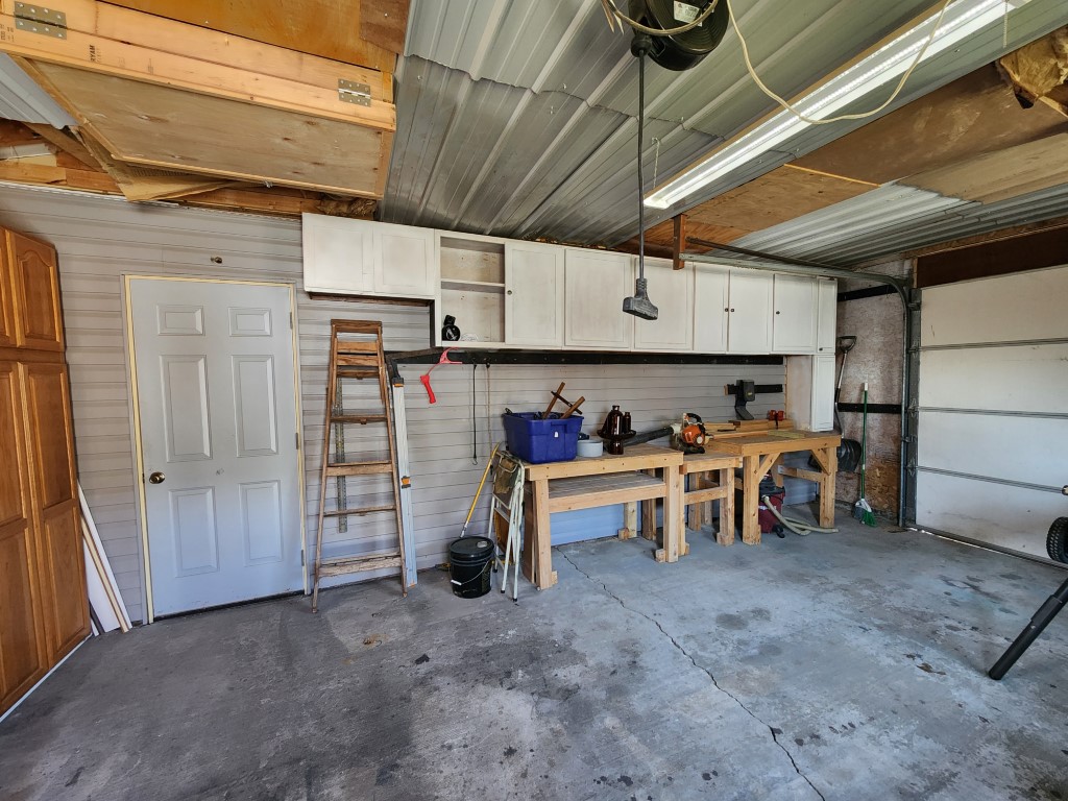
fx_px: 401
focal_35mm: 13
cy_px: 400
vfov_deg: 89.9
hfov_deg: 106.2
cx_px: 534
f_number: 2.2
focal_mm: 2.2
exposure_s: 1/30
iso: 400
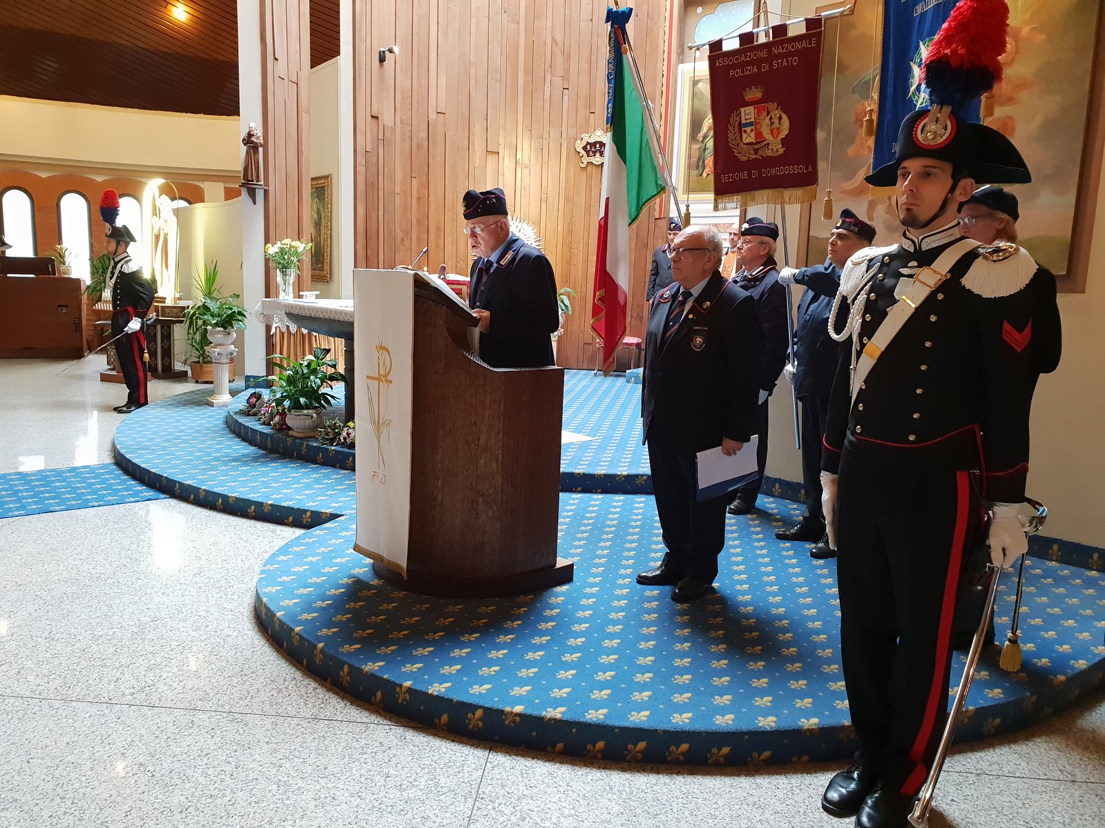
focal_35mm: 26
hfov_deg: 67.3
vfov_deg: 53.1
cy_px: 414
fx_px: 830
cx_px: 552
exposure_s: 1/33
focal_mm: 4.3
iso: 320
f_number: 2.4
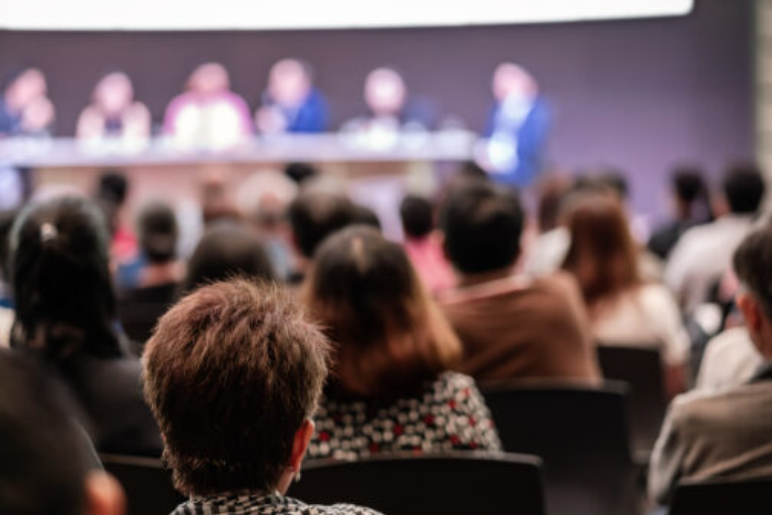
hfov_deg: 18.9
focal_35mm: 108
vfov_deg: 12.7
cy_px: 272
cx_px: 331
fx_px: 2316
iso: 1250
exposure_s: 1/125
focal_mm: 85
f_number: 2.2
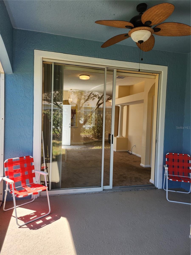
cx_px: 96
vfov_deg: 71.6
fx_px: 177
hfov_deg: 56.8
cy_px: 128
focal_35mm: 24
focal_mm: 5
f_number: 1.8
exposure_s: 1/474
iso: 50
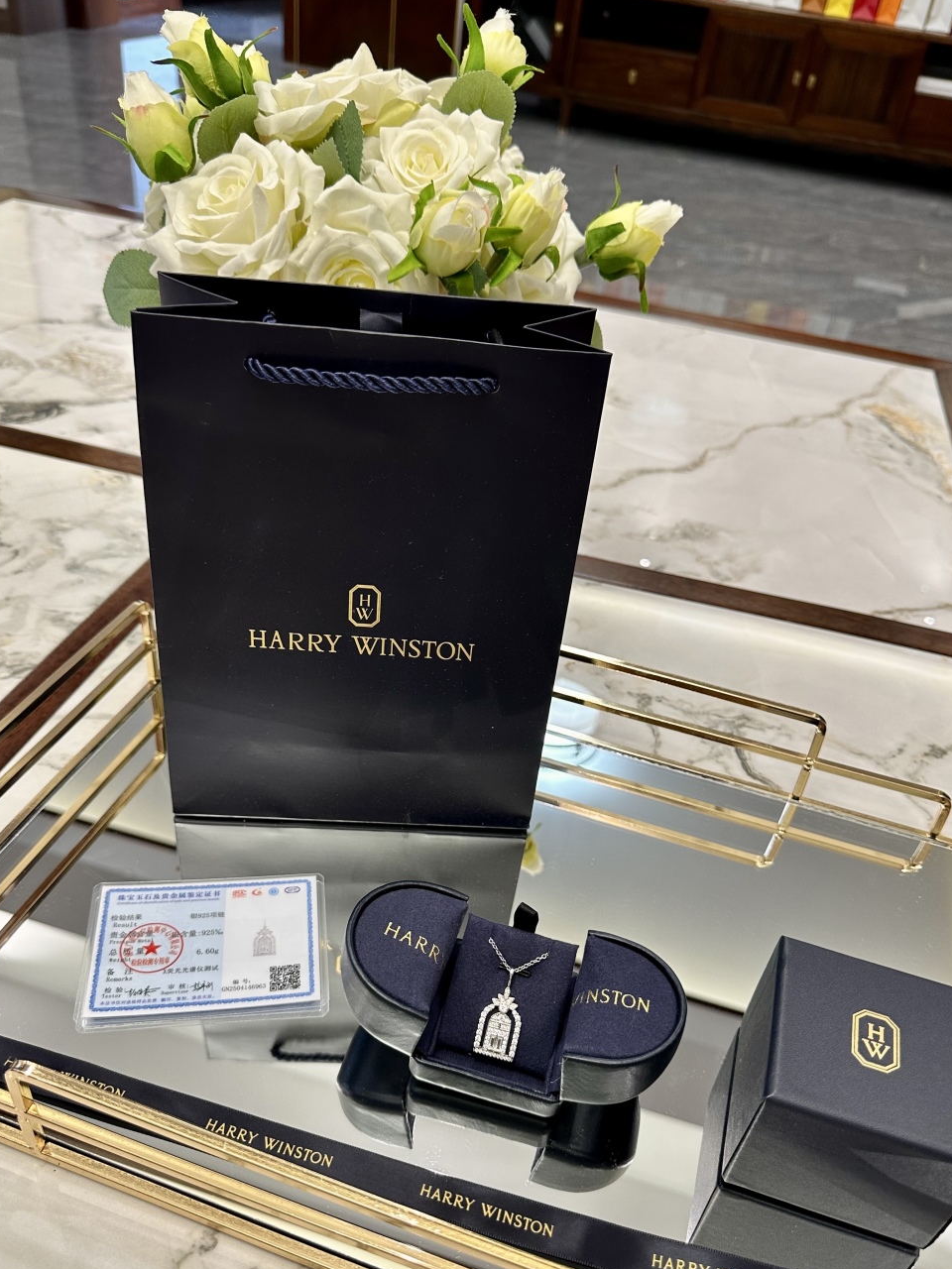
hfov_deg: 51.4
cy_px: 695
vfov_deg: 65.2
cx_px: 477
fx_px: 990
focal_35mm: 27
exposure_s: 1/50
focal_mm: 6.86
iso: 125
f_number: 1.78
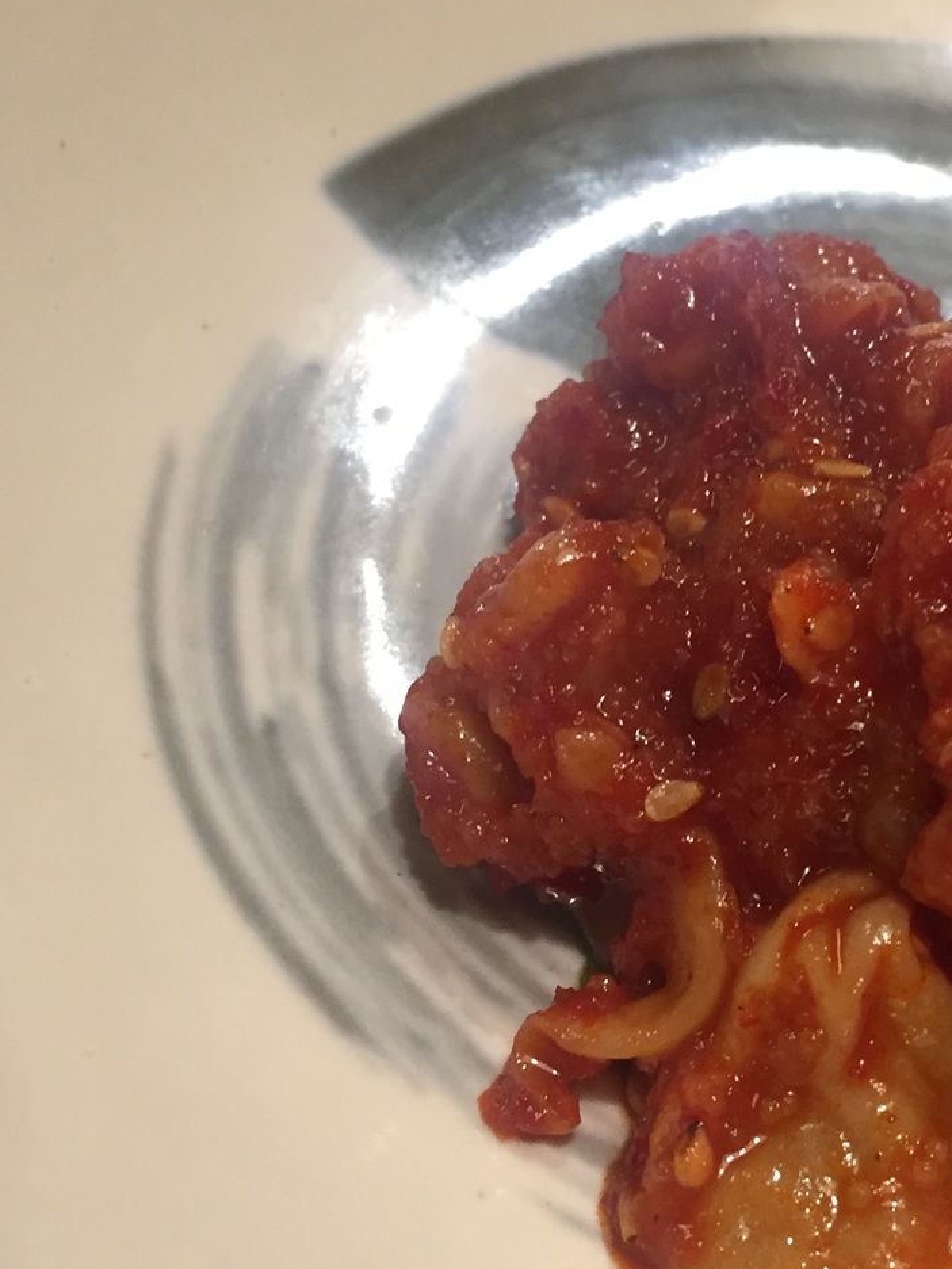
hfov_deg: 24.0
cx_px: 880
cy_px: 564
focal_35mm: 59
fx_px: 2163
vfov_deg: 32.7
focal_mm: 4.15
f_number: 2.2
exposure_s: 1/30
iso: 125
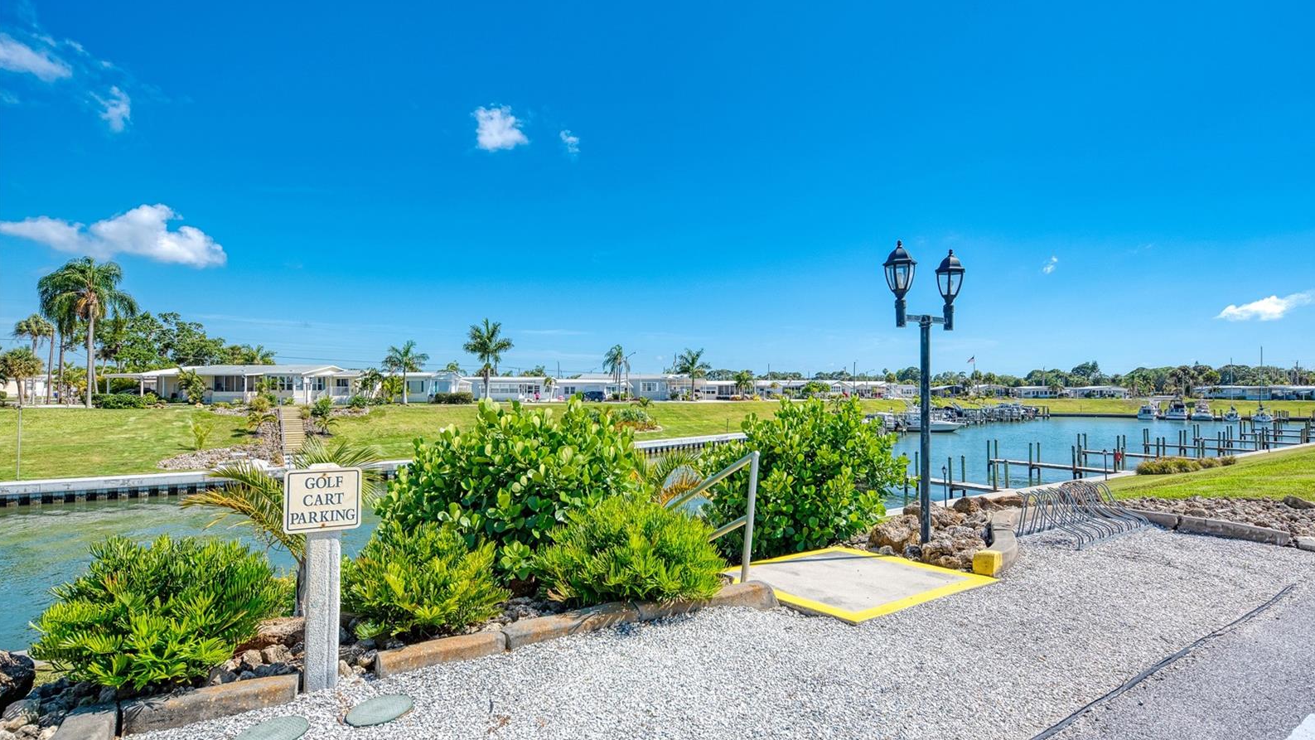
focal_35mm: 19
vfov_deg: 58.4
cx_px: 660
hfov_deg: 89.6
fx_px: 663
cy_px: 373
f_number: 7.1
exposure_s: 1/800
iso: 320
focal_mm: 18
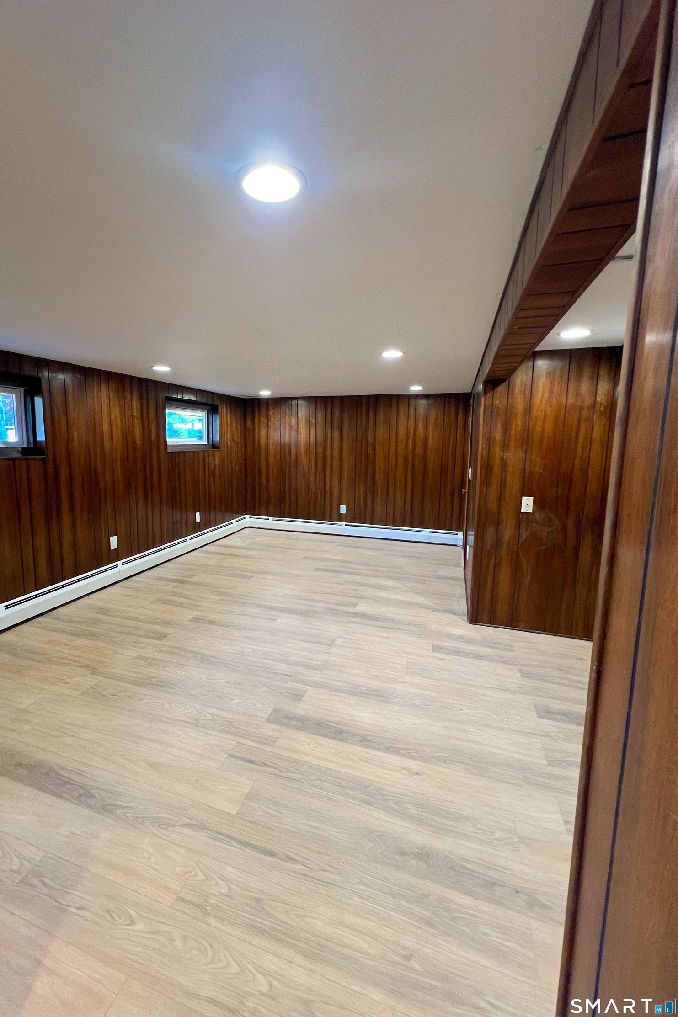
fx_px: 396
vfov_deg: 104.2
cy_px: 497
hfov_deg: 80.8
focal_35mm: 14
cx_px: 297
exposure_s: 1/57
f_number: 1.8
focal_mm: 1.57
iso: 320
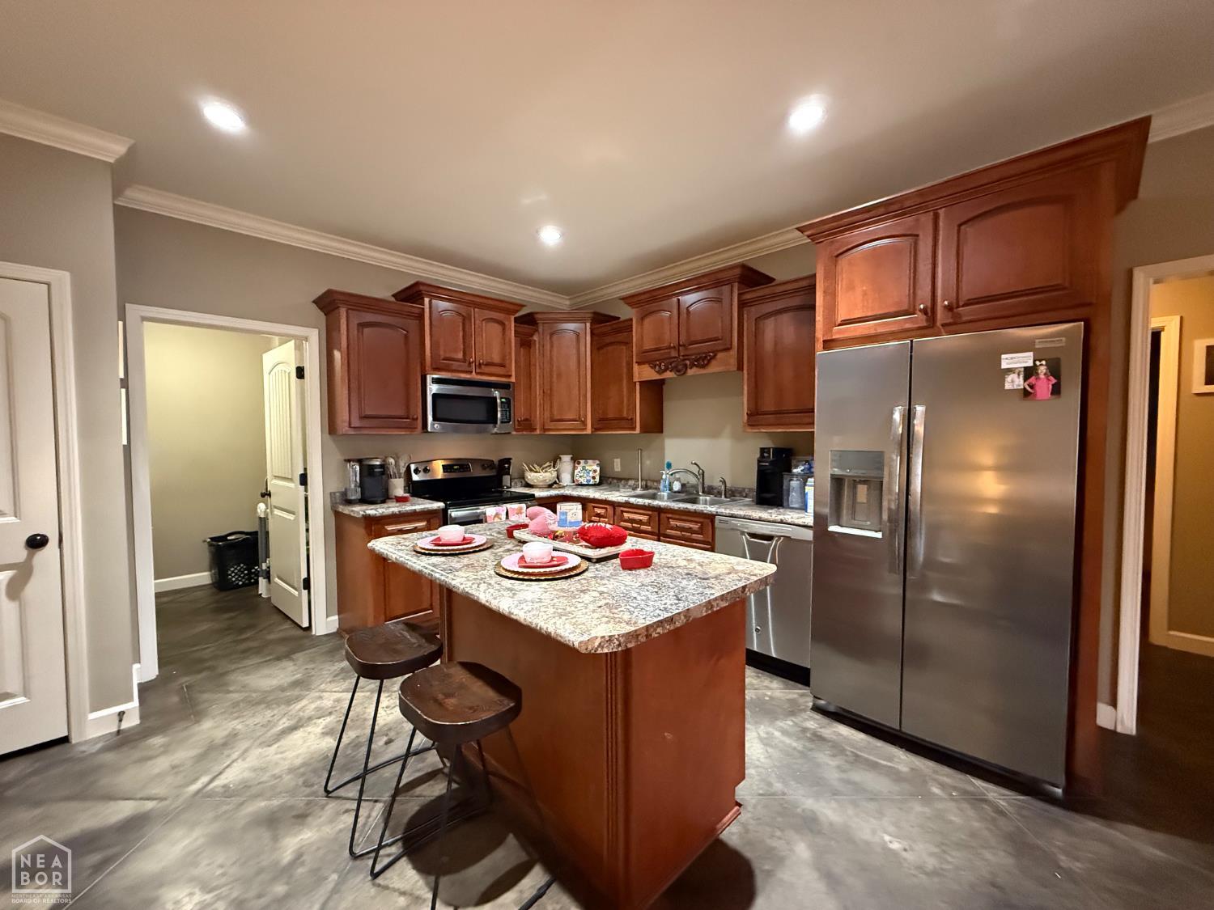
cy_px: 455
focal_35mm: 14
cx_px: 607
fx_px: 491
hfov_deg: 102.1
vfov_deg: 85.7
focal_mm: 2.22
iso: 1250
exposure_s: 1/60
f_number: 2.2
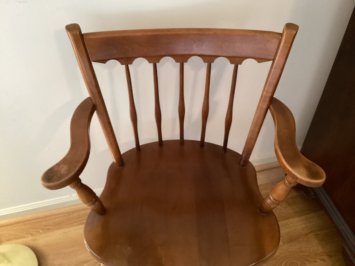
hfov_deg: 58.3
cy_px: 133
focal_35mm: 31
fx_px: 318
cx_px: 178
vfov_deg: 45.4
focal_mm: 3.3
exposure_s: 1/25
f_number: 2.4
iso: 400
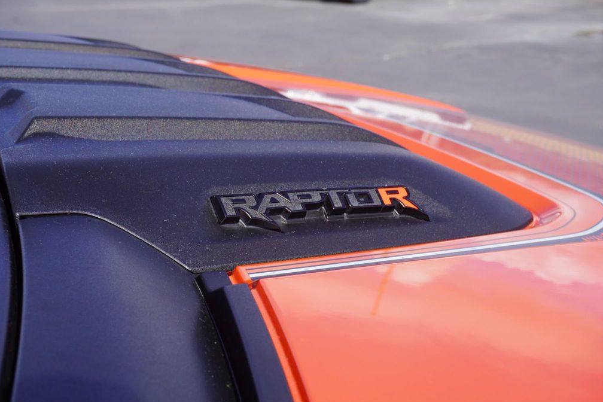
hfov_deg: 32.9
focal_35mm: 61
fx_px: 1022
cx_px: 302
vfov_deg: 22.3
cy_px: 203
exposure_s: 1/125
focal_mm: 40
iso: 100
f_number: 9
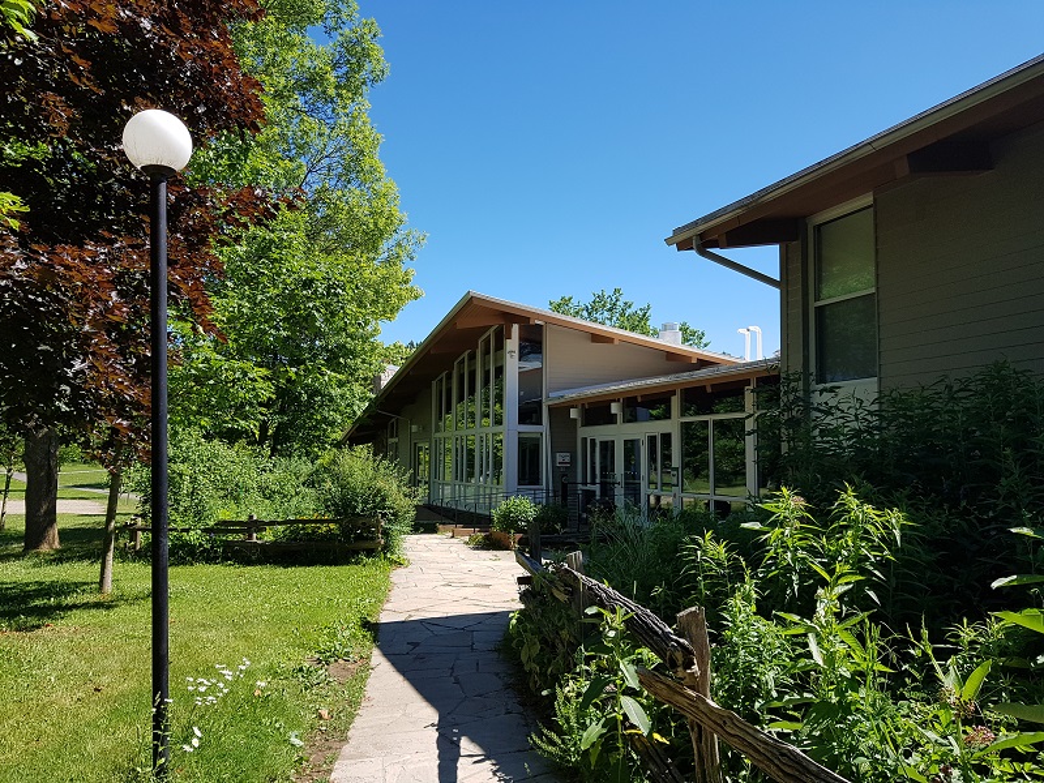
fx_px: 784
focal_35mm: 26
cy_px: 392
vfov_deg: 53.1
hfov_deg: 67.3
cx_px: 522
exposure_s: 1/1604
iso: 50
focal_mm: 4.2
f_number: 1.7
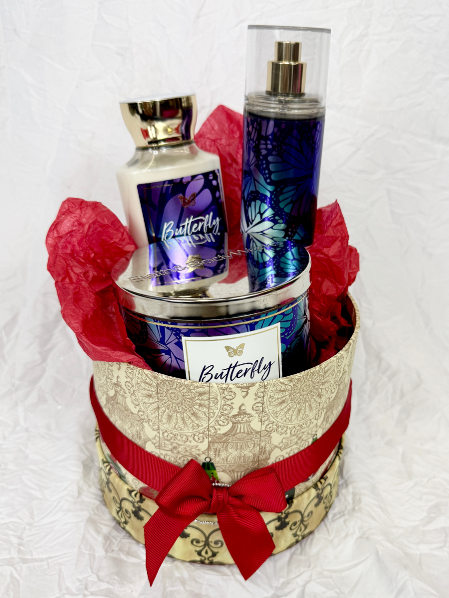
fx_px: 415
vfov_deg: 71.6
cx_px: 224
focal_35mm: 24
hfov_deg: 56.8
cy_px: 299
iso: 80
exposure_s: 1/362
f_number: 1.78
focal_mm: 6.76
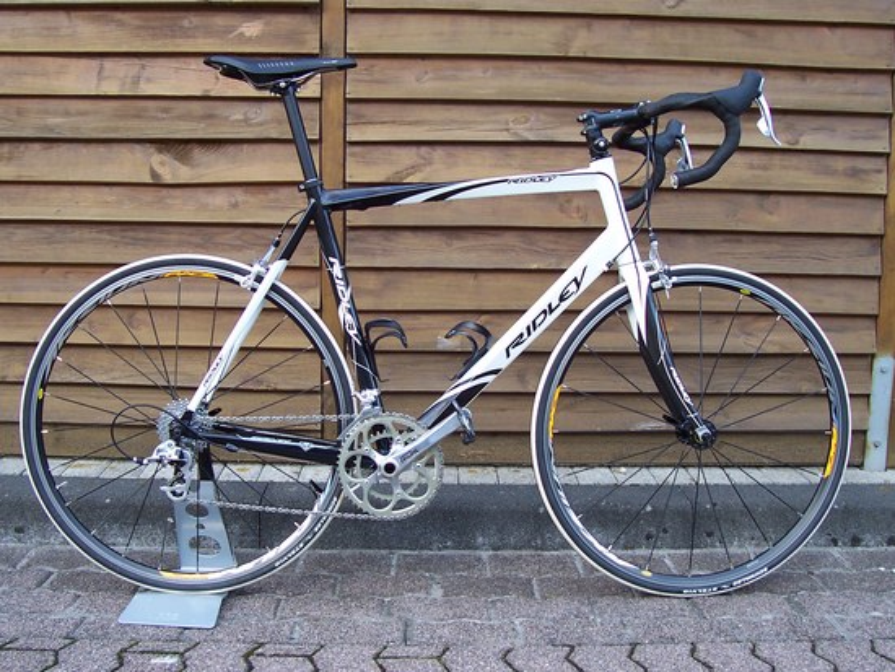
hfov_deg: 50.1
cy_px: 336
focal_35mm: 37
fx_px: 957
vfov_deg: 38.7
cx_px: 448
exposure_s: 1/45
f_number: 2.8
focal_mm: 5.6
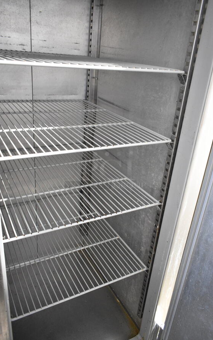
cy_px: 169
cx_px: 107
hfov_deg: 44.5
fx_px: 260
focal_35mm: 28
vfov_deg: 66.5
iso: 2200
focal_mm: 18
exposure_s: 1/30
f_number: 3.5
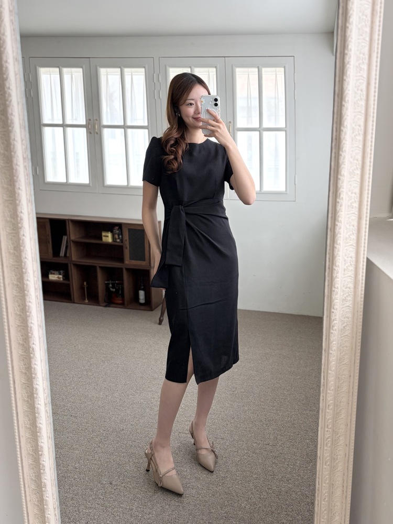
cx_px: 196
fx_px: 394
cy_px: 262
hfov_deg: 53.1
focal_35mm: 26
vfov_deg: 67.3
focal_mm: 5.96
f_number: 1.6
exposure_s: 1/122
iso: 64
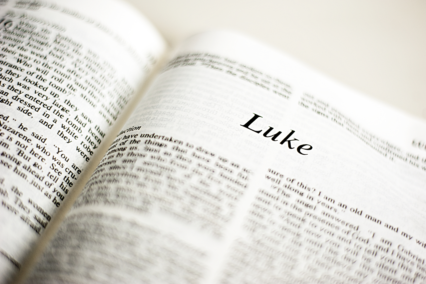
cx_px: 213
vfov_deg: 27.0
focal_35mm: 50
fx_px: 591
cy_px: 142
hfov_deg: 39.6
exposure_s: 1/200
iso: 200
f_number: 2.5
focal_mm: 50
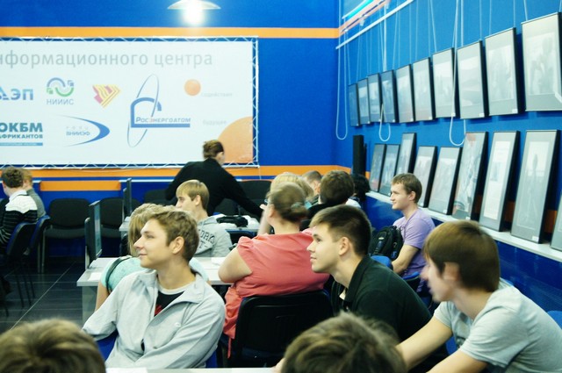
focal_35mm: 68
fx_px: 1052
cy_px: 186
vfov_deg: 20.1
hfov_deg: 29.9
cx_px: 281
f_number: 5.6
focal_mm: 45
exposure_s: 1/8
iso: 1600
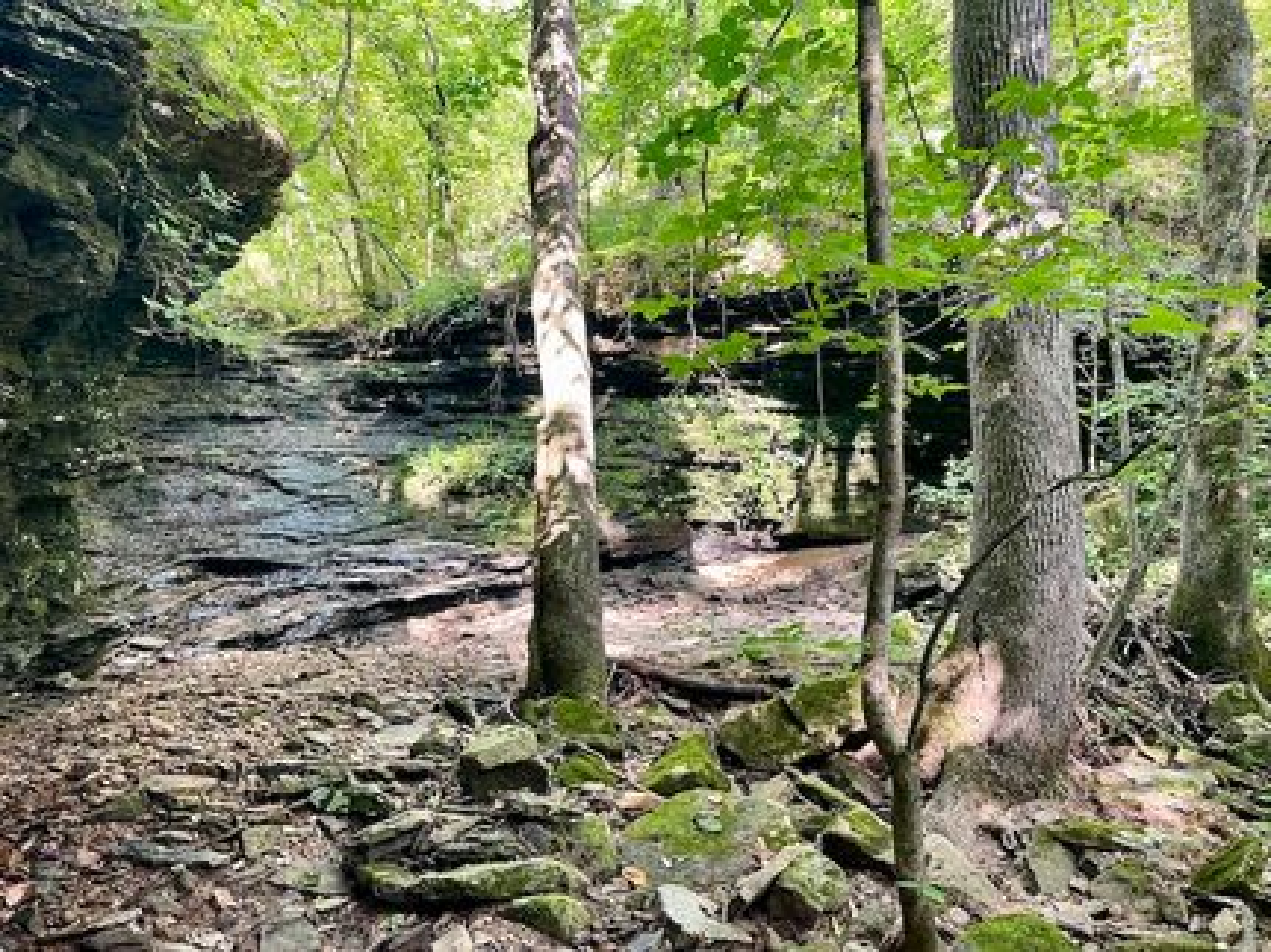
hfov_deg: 67.3
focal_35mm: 26
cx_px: 636
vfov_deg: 53.0
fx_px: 954
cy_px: 476
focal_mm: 4.2
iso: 125
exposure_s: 1/84
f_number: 1.6
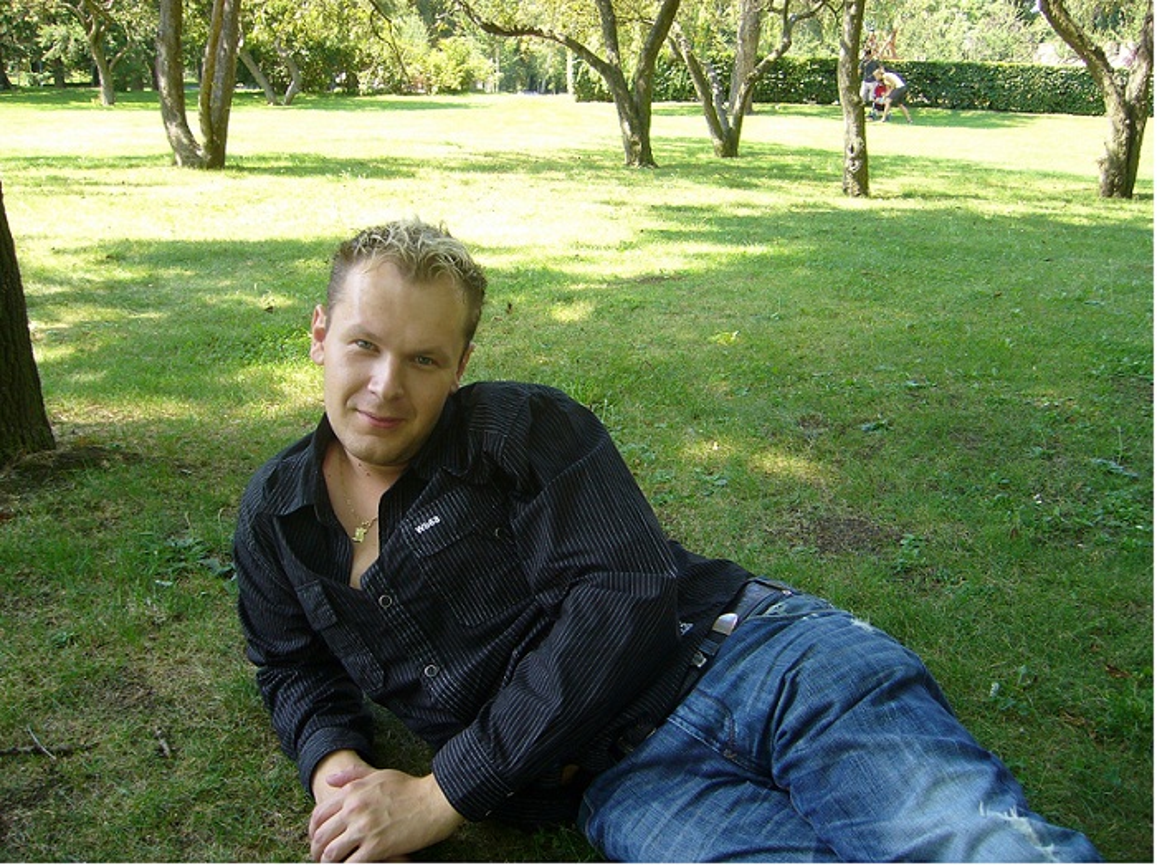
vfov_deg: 40.6
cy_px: 432
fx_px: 1168
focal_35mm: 35
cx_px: 578
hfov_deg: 52.7
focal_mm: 5.8
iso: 80
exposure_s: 1/100
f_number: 2.8
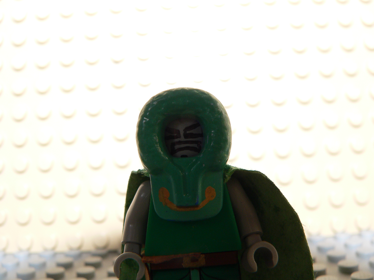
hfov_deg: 51.4
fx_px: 389
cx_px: 187
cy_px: 140
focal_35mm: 36
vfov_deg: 39.7
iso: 100
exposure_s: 1/60
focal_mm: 6
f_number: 4
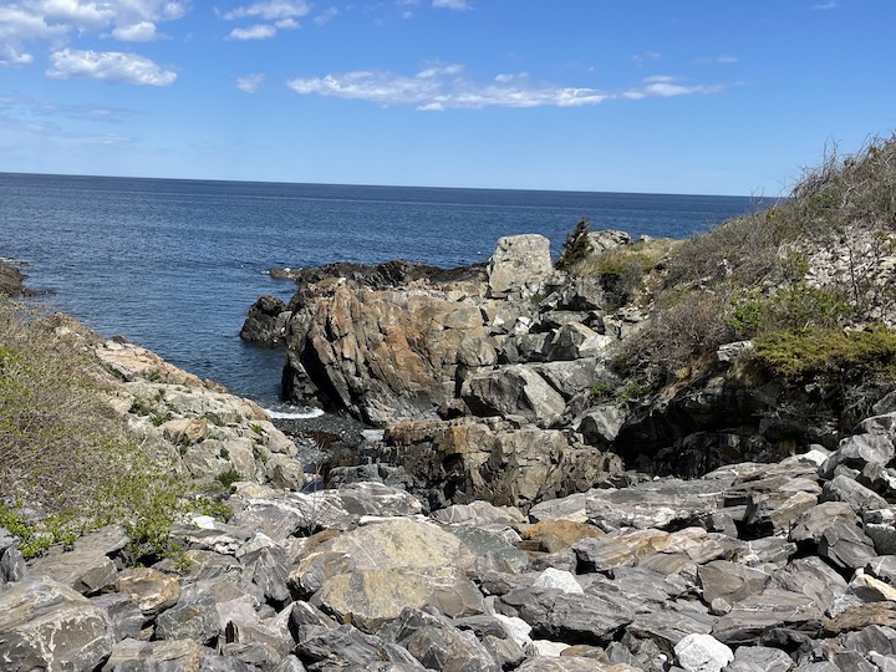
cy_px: 282
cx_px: 306
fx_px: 958
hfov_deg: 49.4
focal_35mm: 37
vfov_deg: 38.6
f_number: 1.6
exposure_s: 1/4464
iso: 32
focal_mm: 4.2
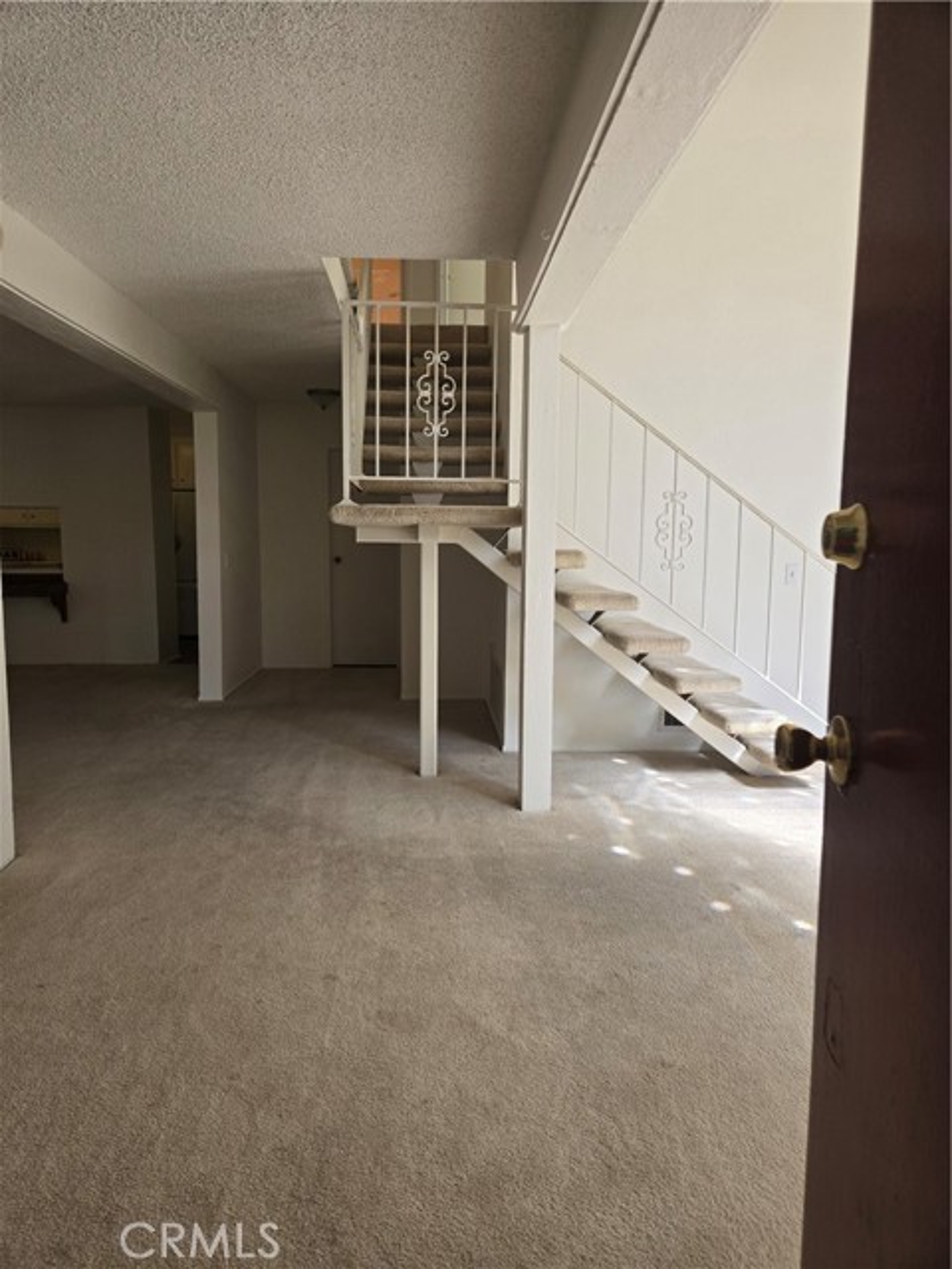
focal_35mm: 23
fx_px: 843
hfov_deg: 58.9
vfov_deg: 73.9
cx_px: 476
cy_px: 634
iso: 100
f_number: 1.8
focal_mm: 5.4
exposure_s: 1/508
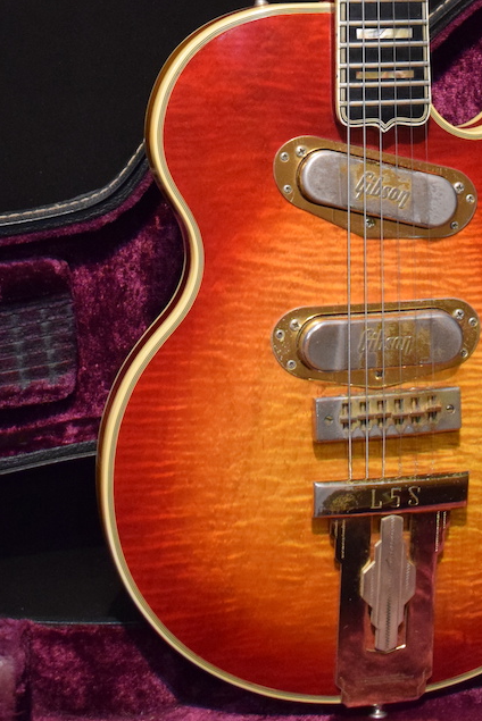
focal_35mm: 85
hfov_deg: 16.0
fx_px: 1705
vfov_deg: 22.3
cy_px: -117
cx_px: 336
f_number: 4
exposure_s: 1/30
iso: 3200
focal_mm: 24
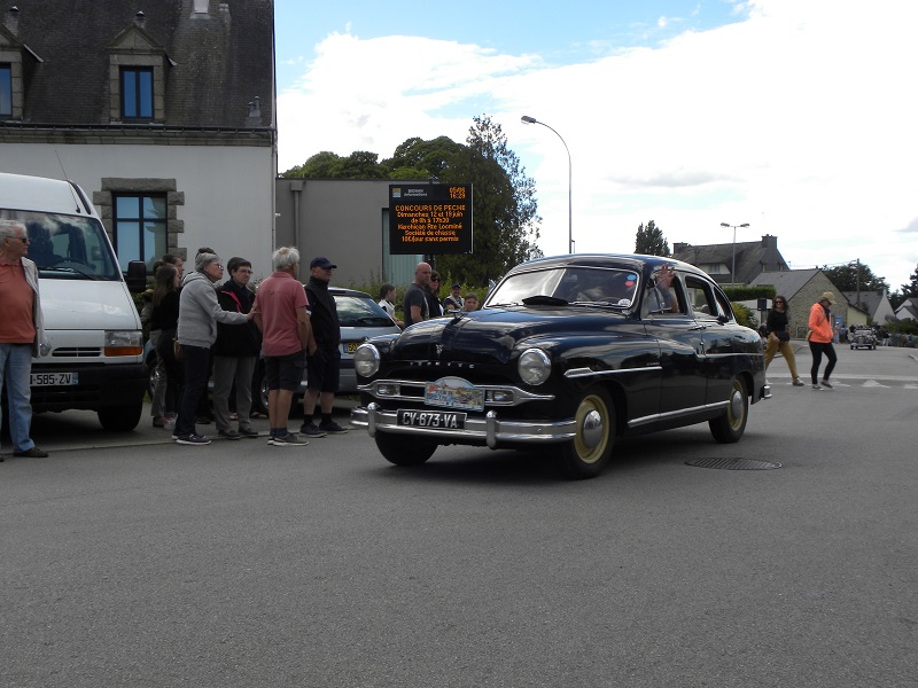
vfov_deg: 35.1
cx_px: 459
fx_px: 1087
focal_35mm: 41
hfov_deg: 45.8
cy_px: 344
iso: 64
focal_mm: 7.3
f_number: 5.6
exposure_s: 1/218
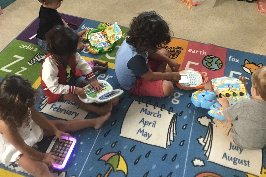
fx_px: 266
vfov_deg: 36.9
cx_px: 129
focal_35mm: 36
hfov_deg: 53.1
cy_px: 81
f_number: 2.4
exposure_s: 1/17
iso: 200
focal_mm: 3.3
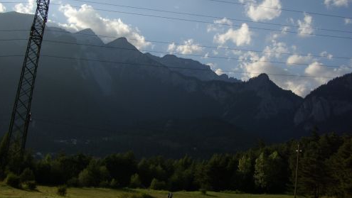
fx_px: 308
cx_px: 175
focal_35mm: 33
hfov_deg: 59.5
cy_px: 76
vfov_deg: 35.5
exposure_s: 1/1000
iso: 71
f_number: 4.1
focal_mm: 5.8
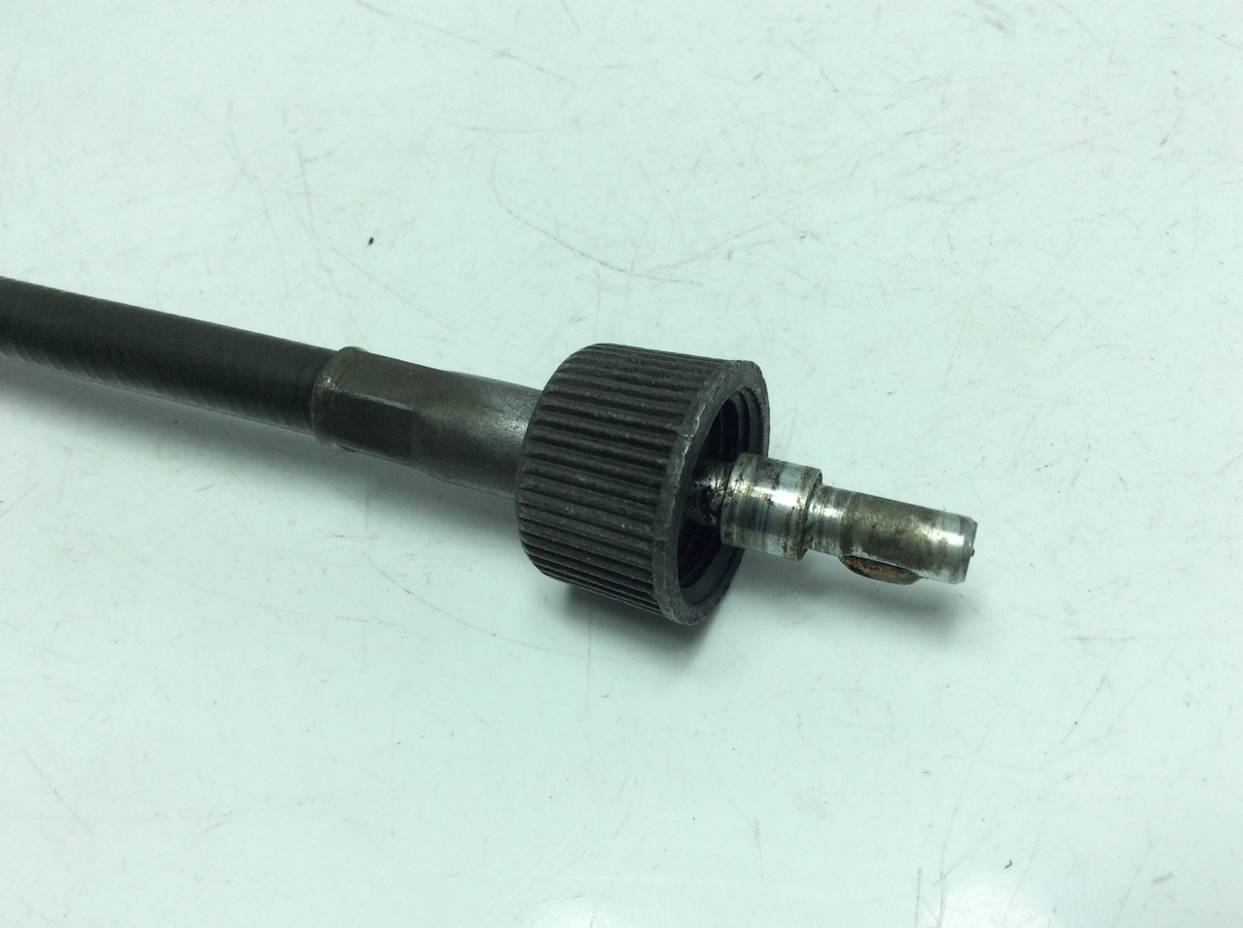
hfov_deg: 56.9
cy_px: 464
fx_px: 1147
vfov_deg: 44.1
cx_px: 622
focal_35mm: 32
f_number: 2.4
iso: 32
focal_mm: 3.3
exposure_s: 1/583
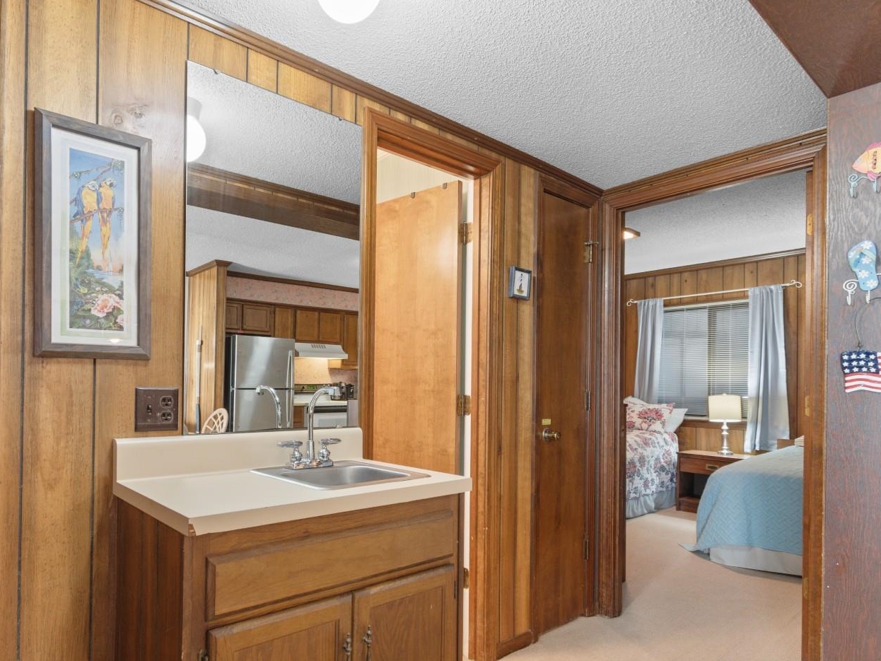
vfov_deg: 65.6
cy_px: 380
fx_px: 509
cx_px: 339
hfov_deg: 80.5
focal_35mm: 20
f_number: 4.8
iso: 100
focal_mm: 11
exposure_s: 6
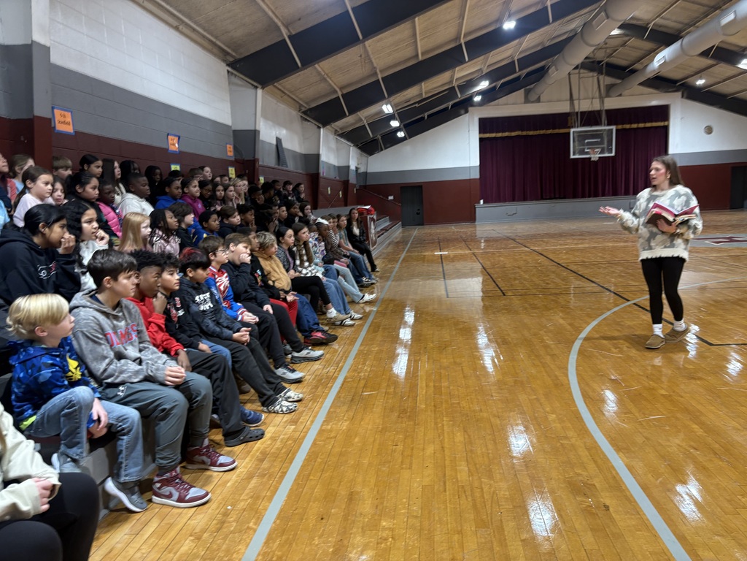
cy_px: 280
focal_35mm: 26
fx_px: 561
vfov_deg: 53.1
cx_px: 374
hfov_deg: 67.3
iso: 125
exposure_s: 1/60
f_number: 1.6
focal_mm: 5.96
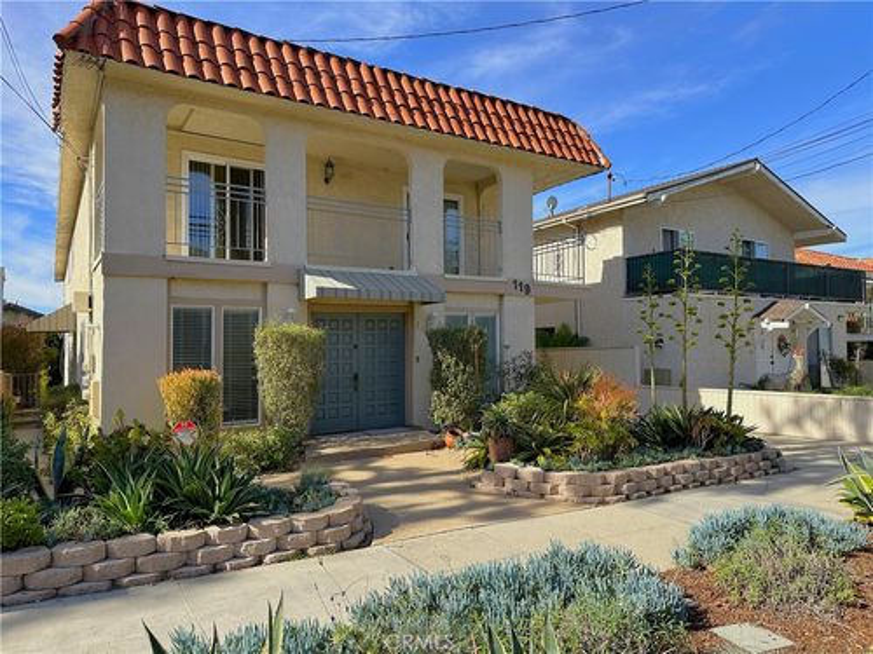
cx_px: 436
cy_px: 327
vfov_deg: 56.8
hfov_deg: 71.6
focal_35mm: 24
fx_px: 605
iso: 80
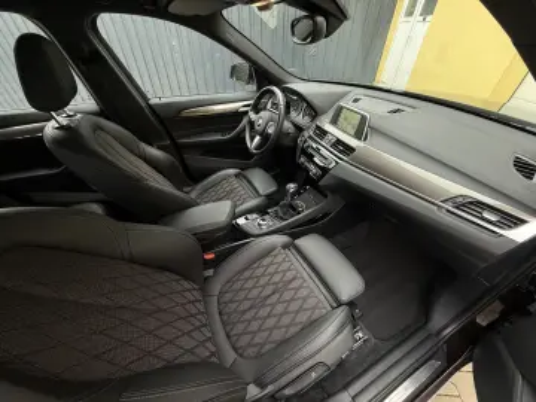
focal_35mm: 14
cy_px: 201
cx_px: 268
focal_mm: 2.22
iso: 200
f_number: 2.2
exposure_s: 1/99
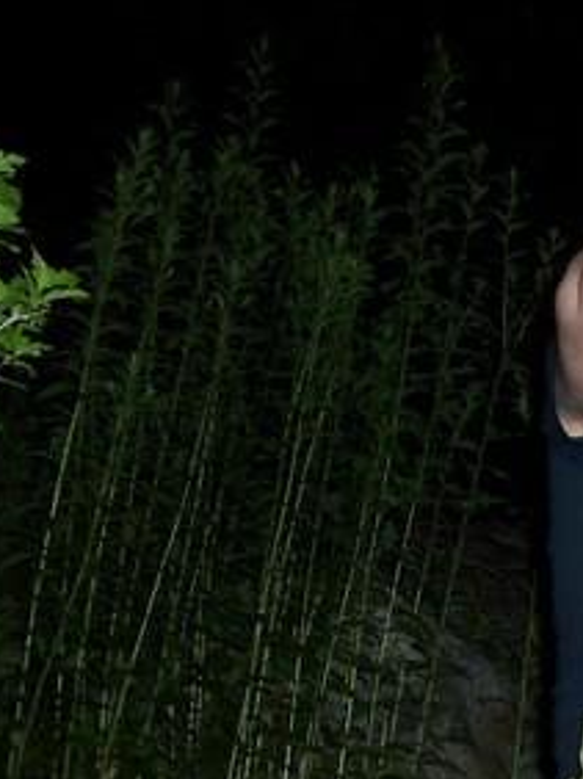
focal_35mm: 84
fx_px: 1889
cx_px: 644
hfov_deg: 17.0
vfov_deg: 23.3
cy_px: 481
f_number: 2.8
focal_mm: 5.6
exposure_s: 1/60
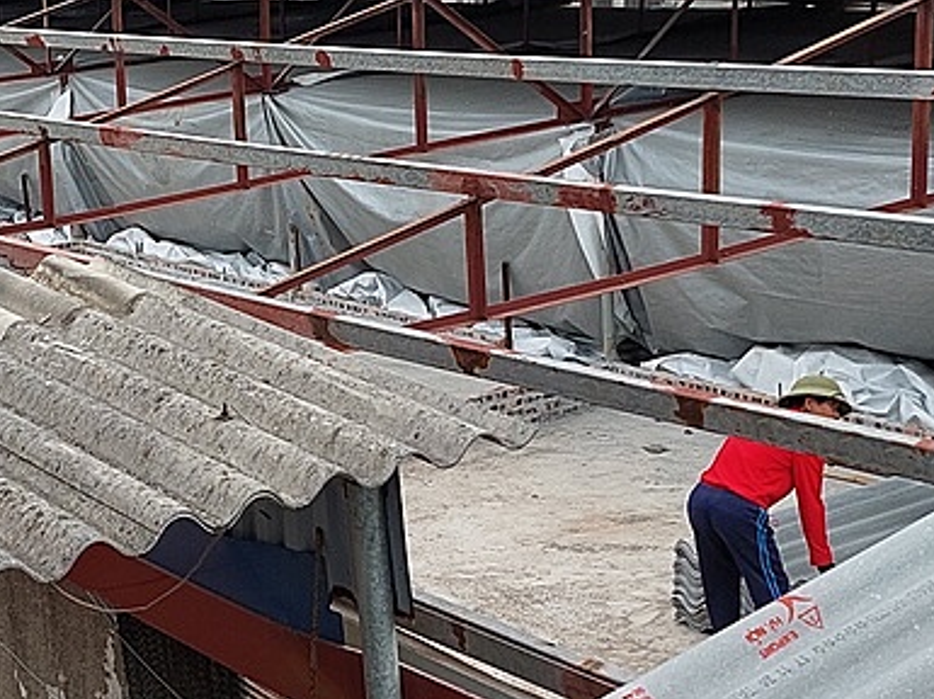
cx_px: 87
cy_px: 296
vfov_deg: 18.9
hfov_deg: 24.3
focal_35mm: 78
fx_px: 2103
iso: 40
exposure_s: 1/227
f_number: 1.8
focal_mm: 5.23
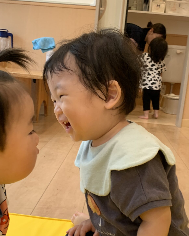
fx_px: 315
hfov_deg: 33.4
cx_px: 93
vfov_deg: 41.1
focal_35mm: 45
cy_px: 131
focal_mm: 4.25
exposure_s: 1/72
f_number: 1.8
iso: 100
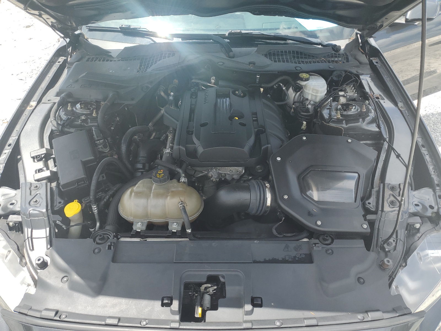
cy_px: 166
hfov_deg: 67.3
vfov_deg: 53.1
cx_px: 220
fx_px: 331
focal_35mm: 26
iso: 50
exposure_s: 1/1111
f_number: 1.5
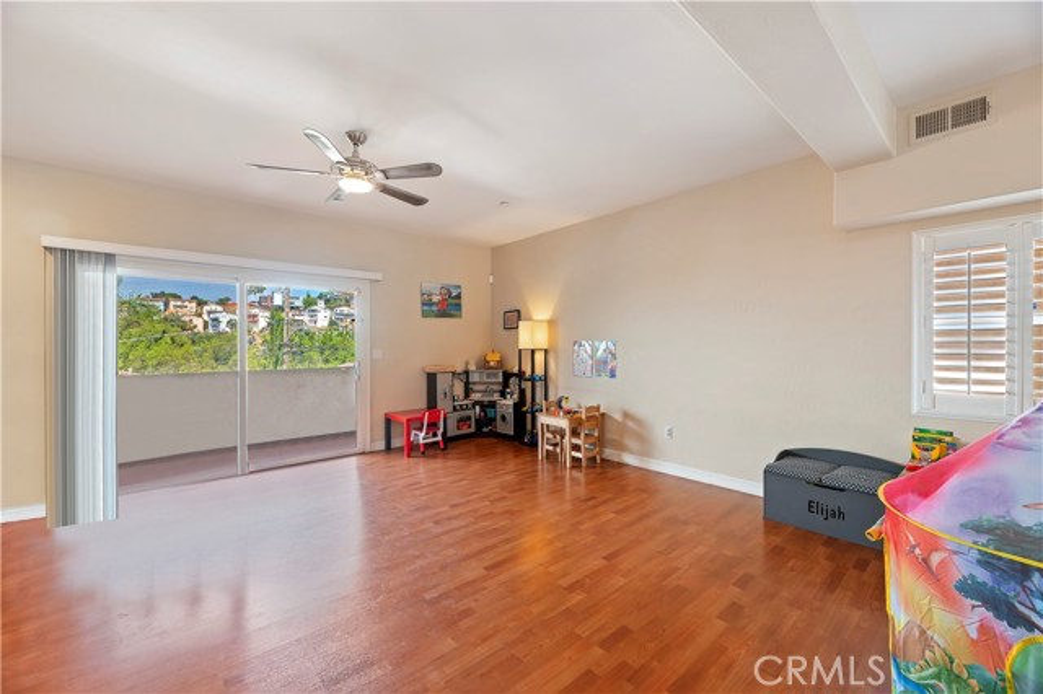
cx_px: 522
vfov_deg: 81.1
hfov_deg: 104.3
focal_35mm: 14
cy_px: 347
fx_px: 405
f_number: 10
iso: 500
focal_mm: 14
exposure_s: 1/4
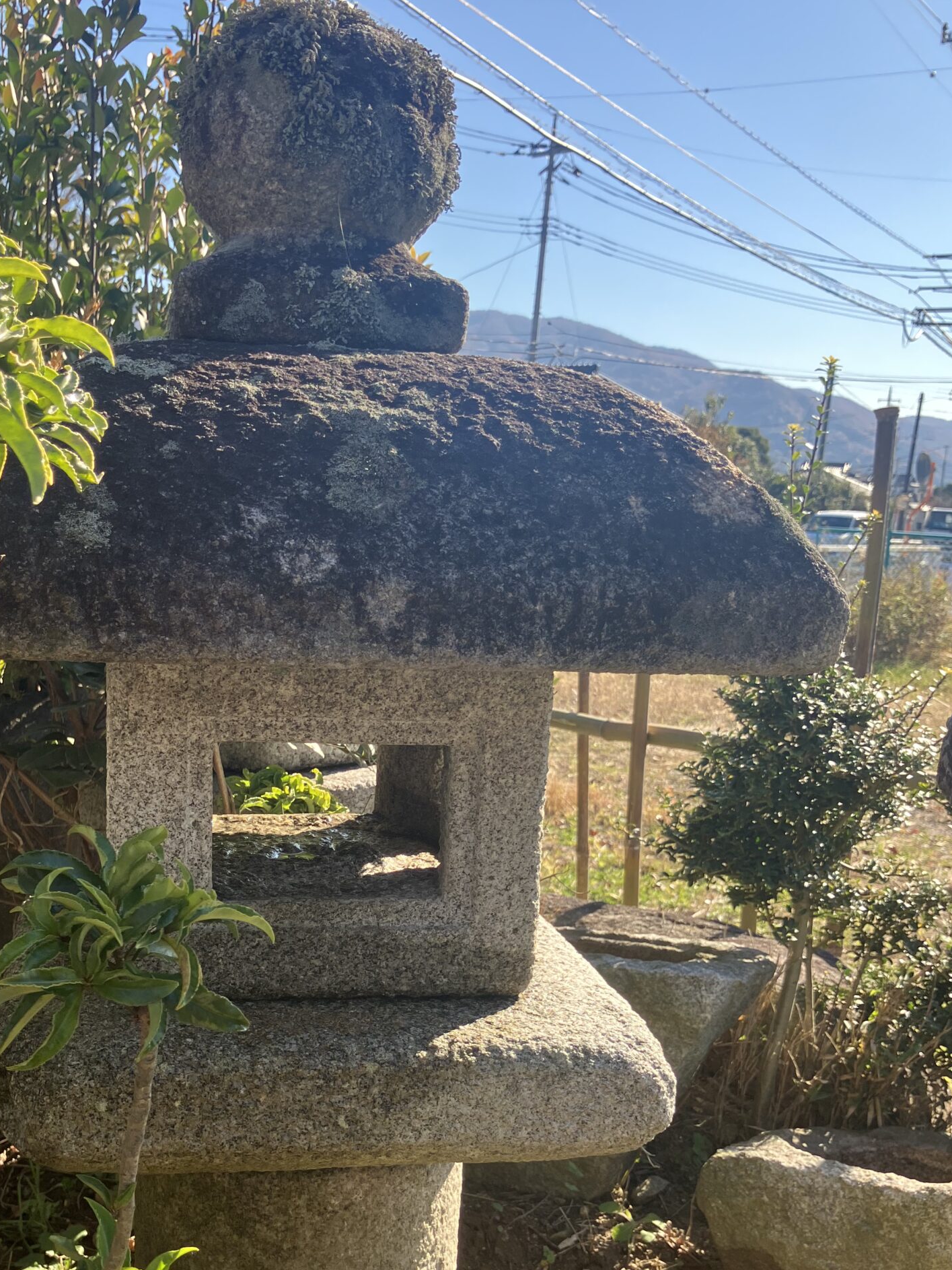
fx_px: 1393
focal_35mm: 38
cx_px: 330
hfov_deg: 37.4
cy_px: 807
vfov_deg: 48.4
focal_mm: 3.99
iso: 32
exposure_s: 1/376
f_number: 1.8
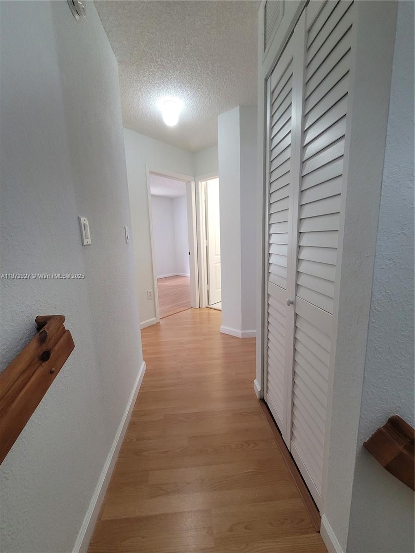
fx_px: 208
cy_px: 276
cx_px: 208
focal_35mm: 13
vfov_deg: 106.2
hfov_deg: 89.9
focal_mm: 2.2
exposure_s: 1/60
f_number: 2.2
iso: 320
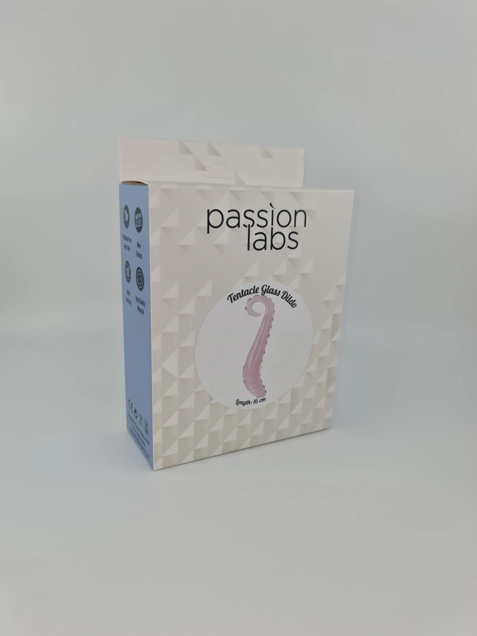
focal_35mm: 25
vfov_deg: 69.4
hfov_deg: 54.9
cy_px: 318
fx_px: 459
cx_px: 238
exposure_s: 1/332
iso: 50
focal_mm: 7
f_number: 1.8
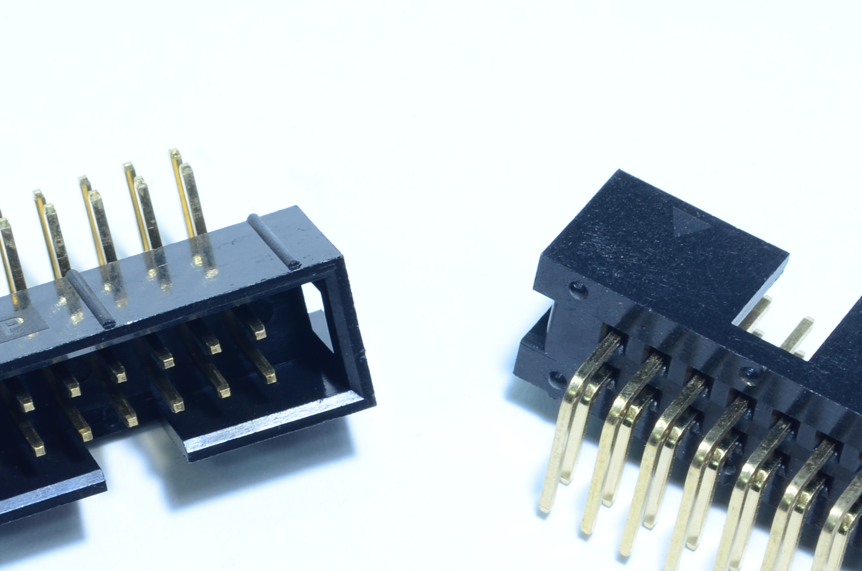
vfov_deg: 7.4
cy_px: 273
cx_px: 333
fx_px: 4396
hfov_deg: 11.2
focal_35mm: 184
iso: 100
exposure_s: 1/1.3
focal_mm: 60
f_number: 18
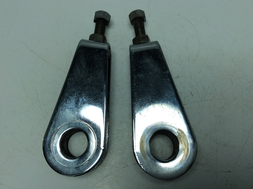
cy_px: 94
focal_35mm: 32
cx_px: 126
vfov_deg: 44.1
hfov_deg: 56.9
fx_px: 234
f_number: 2.4
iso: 32
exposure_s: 1/907
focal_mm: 3.3
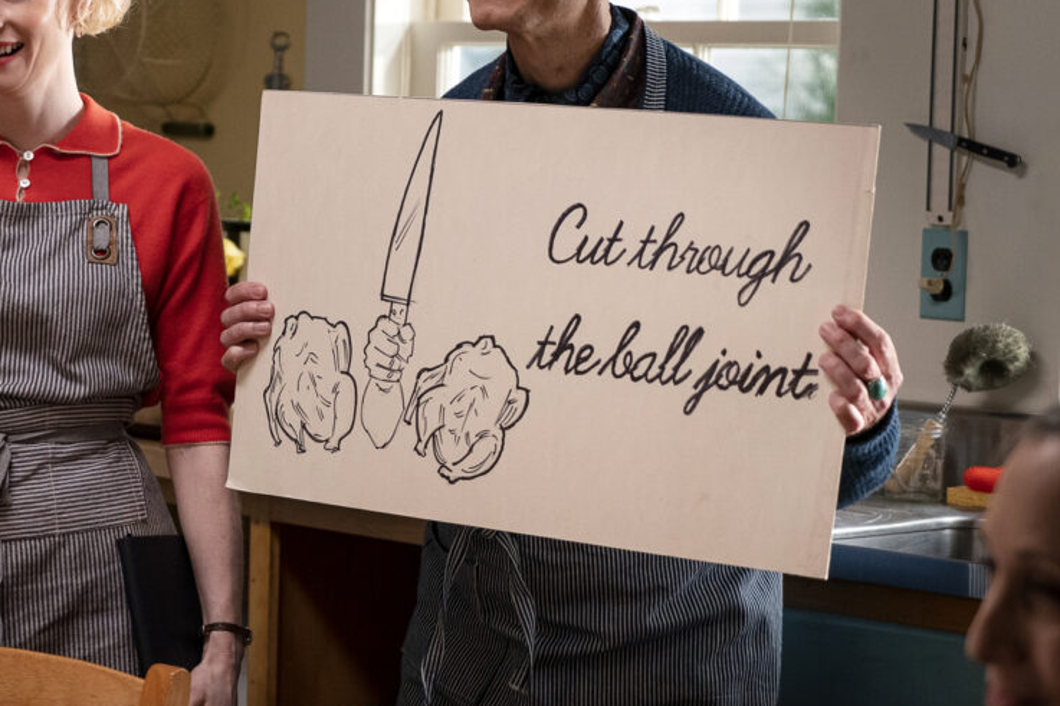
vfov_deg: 12.0
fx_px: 3356
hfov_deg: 17.9
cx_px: 312
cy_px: 244
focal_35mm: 114
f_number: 4
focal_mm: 70
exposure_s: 1/125
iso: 2000
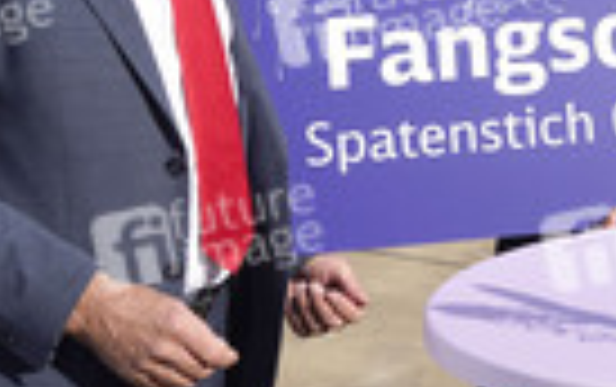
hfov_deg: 17.1
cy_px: -99
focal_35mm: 117
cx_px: 717
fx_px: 1967
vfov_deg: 11.0
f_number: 9
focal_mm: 35
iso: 100
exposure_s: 1/320
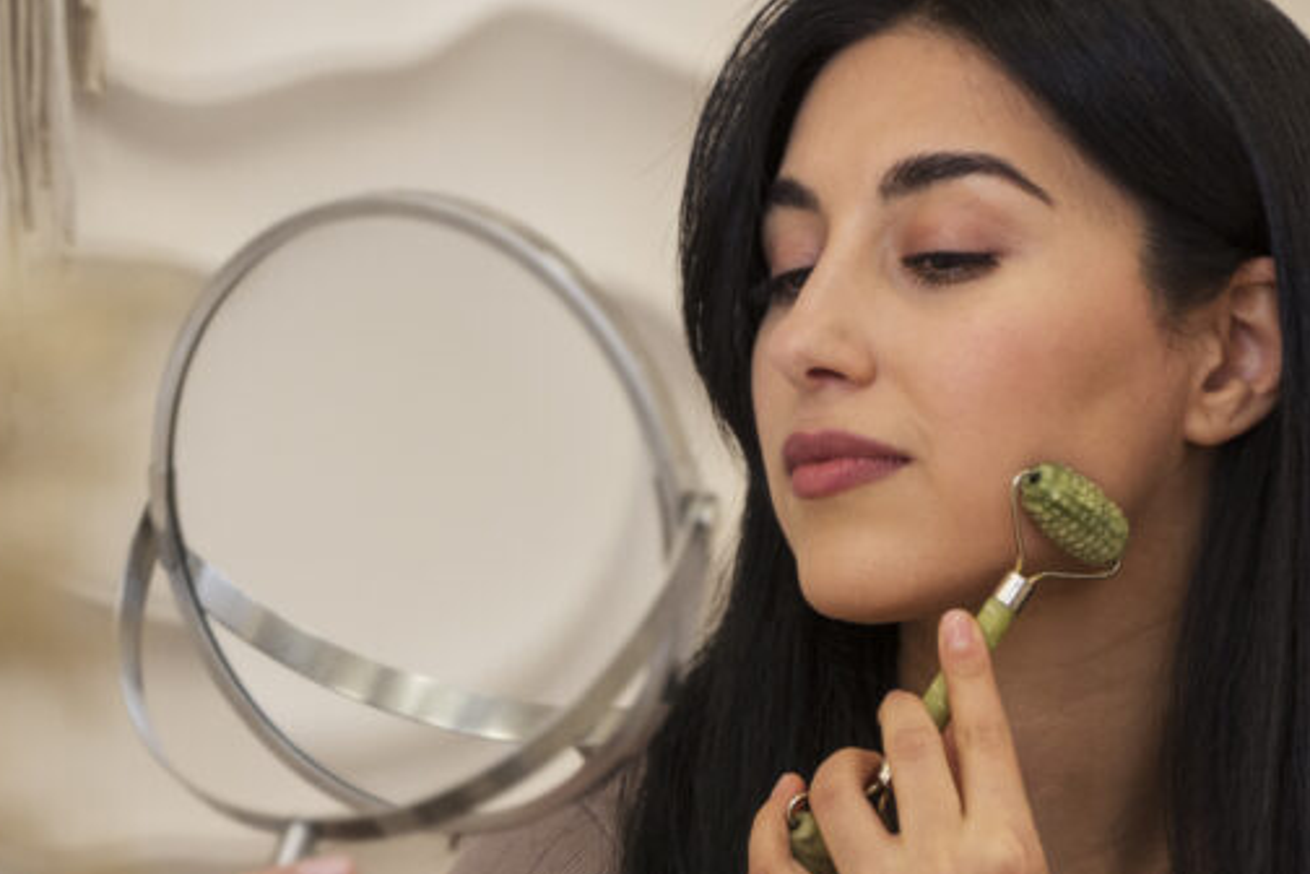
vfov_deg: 10.2
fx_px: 4876
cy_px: 823
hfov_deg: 15.3
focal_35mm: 134
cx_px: 710
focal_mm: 66
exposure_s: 1/125
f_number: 2.8
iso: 1250
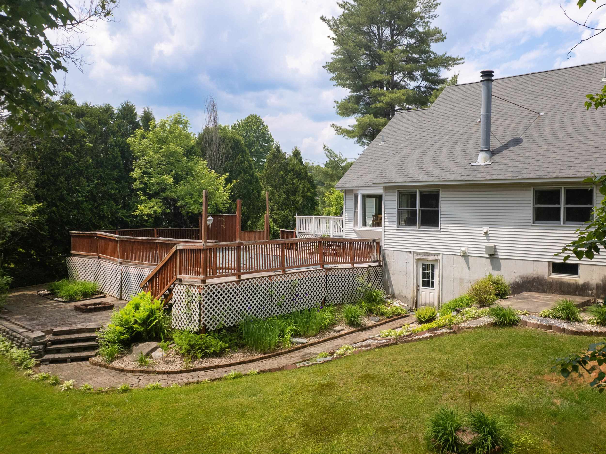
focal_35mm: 26
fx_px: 455
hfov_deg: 66.9
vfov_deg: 53.0
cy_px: 209
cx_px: 353
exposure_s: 1/240
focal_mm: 8.38
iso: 100
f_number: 2.8
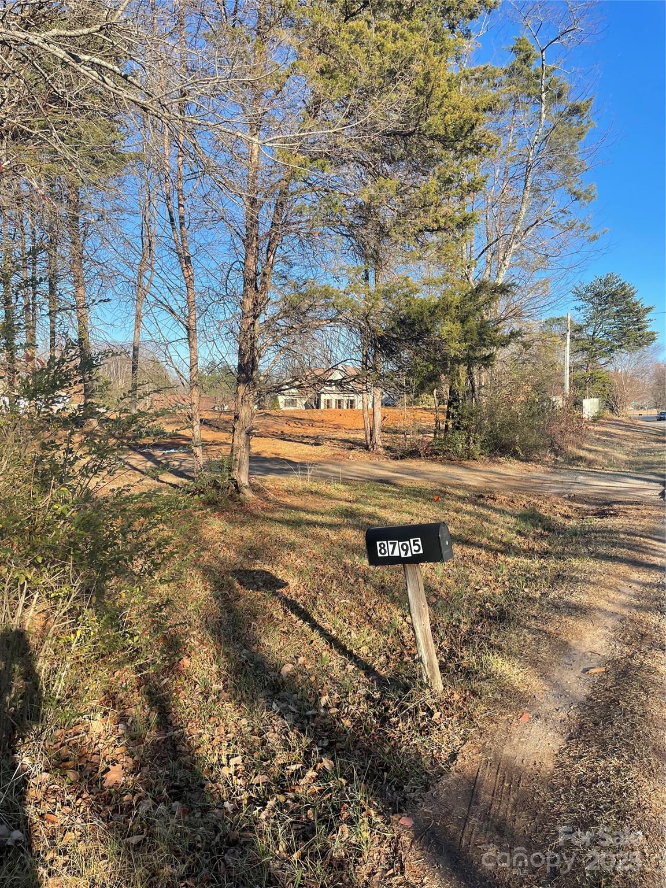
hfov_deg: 53.1
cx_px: 333
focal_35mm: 26
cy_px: 444
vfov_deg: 67.3
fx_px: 667
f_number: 1.6
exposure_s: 1/1147
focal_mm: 4.2
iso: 32
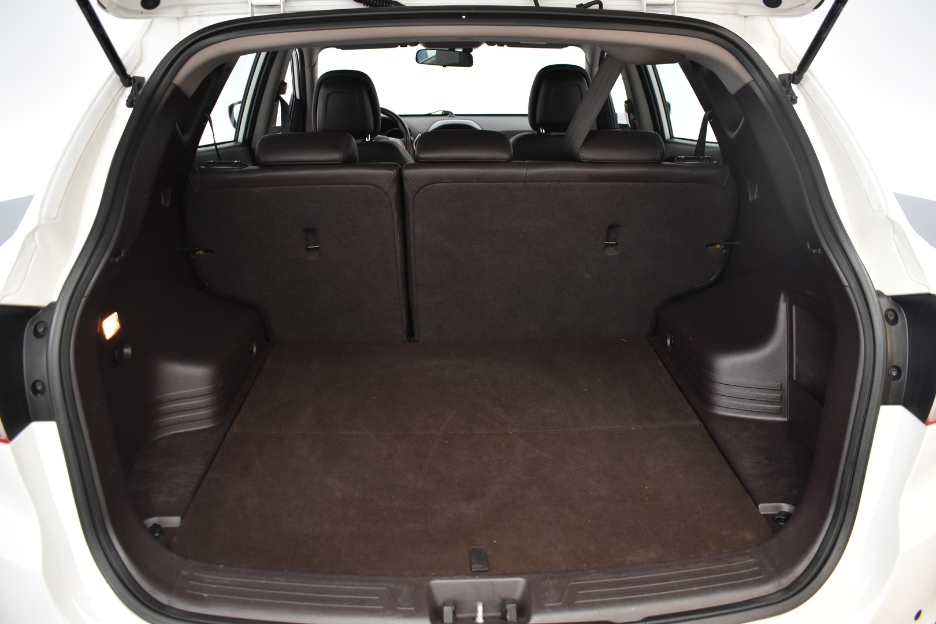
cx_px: 468
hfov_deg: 67.4
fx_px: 702
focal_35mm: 27
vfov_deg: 47.9
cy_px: 312
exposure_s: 1/30
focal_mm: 18
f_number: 3.5
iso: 1250
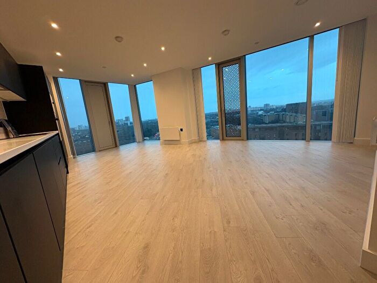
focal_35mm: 14
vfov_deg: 85.7
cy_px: 142
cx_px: 188
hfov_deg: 102.1
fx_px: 152
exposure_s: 1/100
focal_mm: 2.22
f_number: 2.2
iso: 200
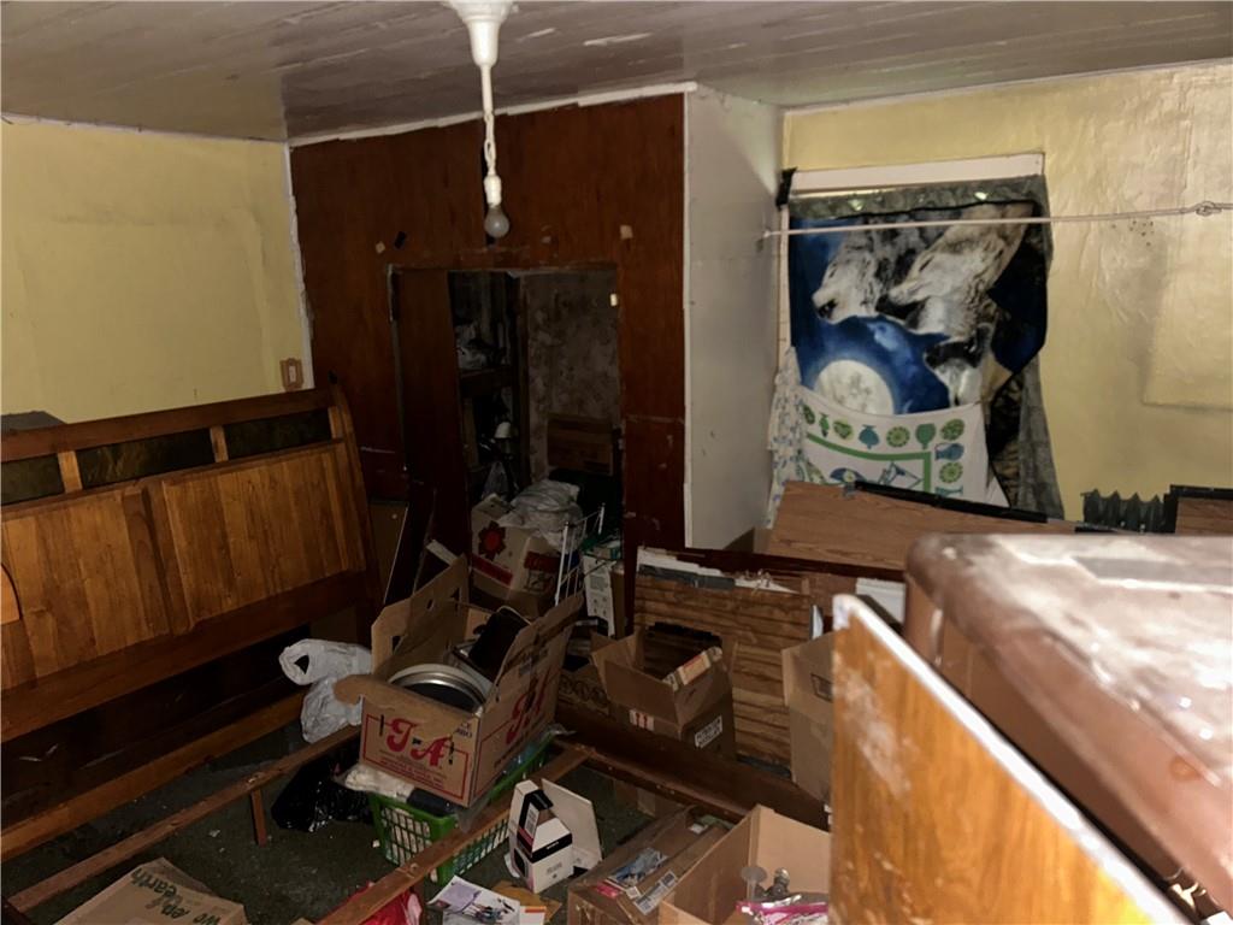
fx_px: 926
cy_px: 462
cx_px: 616
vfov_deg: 53.1
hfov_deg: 67.3
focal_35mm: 26
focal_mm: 5.7
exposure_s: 1/4
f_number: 1.5
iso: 200
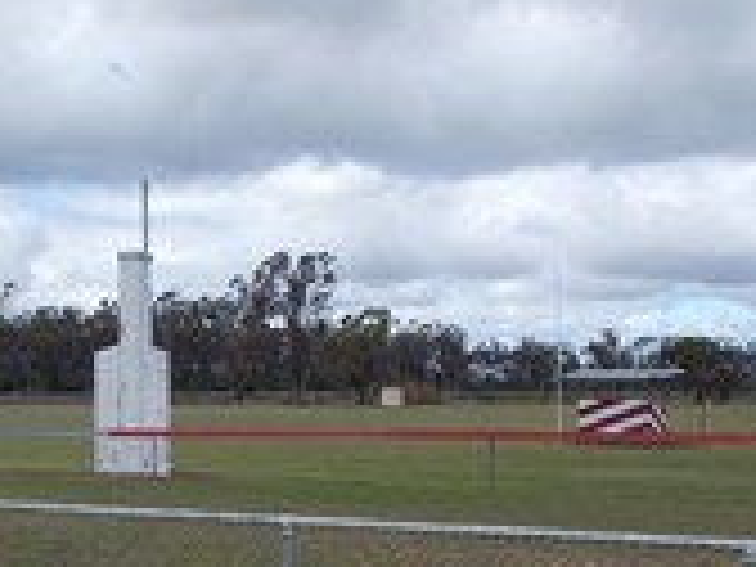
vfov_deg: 23.5
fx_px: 1354
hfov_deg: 30.1
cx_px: 104
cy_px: 410
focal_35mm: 62
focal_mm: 4.6
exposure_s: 1/125
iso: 80
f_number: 8
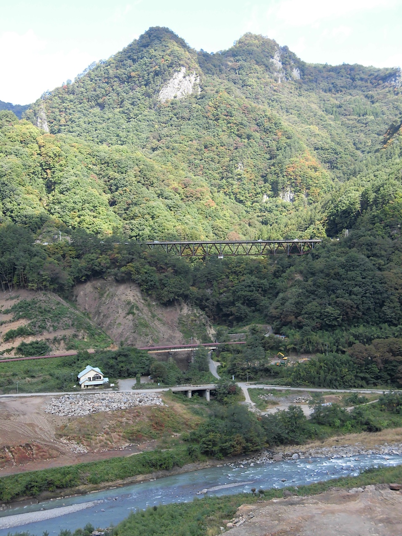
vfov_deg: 37.5
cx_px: 201
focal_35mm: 51
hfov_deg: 28.6
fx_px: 790
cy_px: 268
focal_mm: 9.16
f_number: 4
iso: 100
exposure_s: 1/200
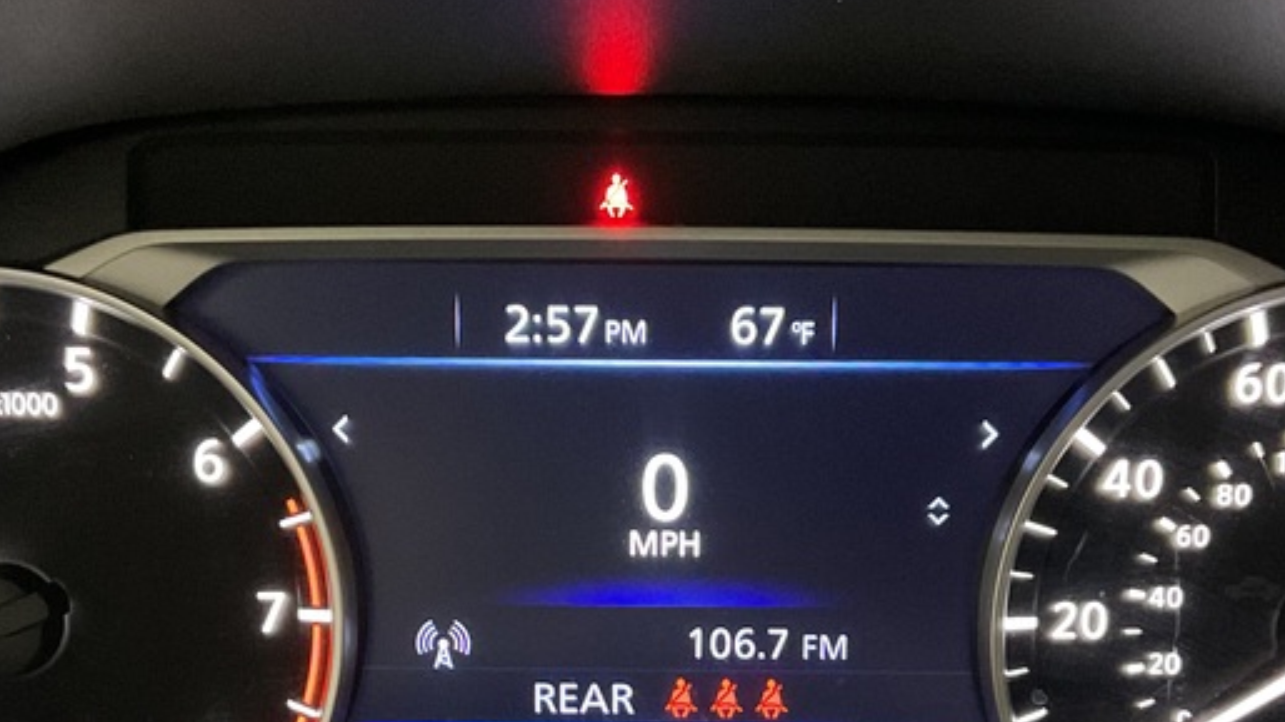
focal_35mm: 59
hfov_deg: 35.4
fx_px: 2010
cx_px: 658
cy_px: 682
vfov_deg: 19.9
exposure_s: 1/30
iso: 500
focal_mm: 3
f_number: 1.8
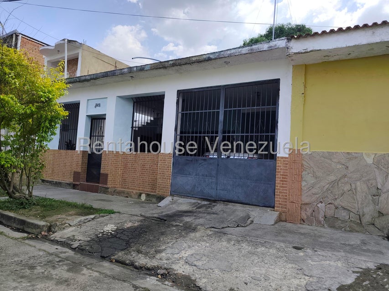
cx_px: 194
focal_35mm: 23
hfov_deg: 73.9
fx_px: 259
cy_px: 146
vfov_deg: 58.9
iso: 50
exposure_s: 1/1173
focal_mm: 6.19
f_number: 1.65
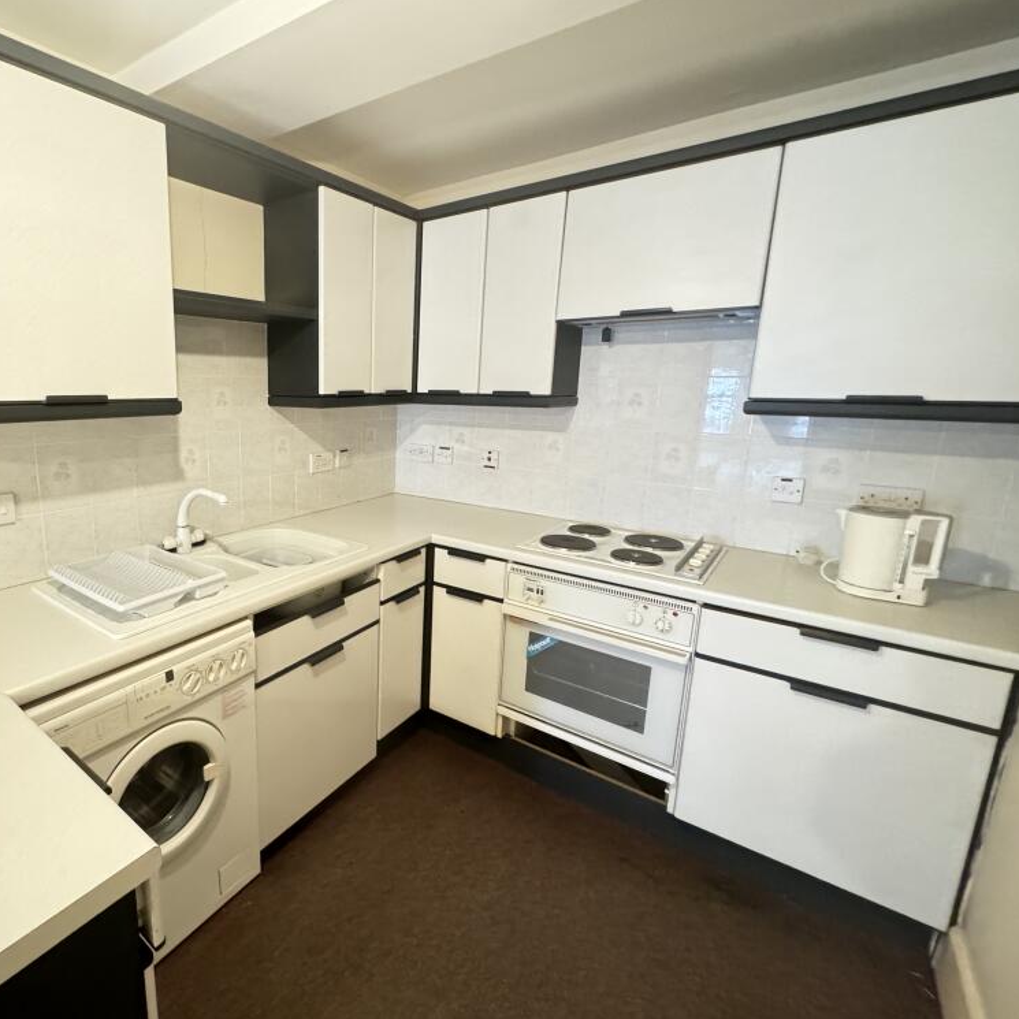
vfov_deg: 84.0
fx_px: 566
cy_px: 498
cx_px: 335
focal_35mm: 17
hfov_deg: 81.0
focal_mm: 2.22
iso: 1250
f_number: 2.2
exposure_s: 1/50
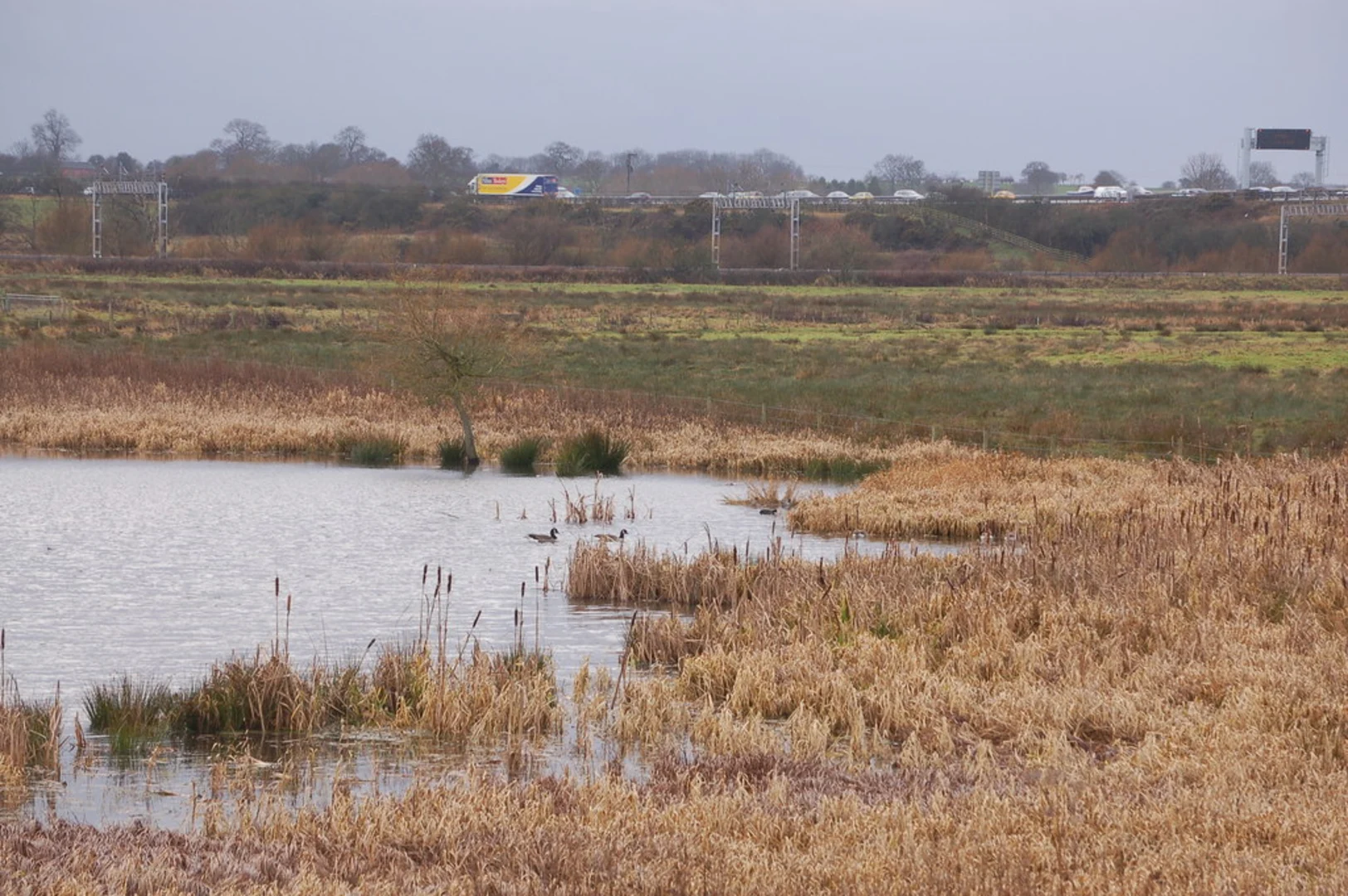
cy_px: 448
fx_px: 5331
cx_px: 674
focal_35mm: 142
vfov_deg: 9.6
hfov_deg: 14.4
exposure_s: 1/50
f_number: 8
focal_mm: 95
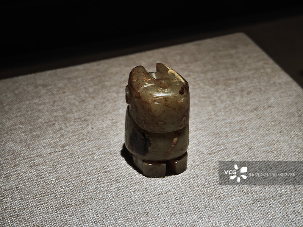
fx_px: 1050
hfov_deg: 16.4
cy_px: 114
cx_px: 152
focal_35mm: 120
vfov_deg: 12.3
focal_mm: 19.4
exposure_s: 1/109
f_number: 2.5
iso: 160
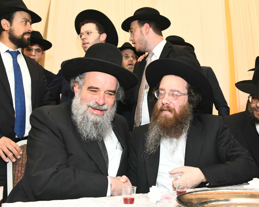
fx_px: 245
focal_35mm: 32
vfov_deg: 45.8
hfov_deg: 55.6
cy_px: 102
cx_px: 138
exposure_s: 1/125
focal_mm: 28
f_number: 5.6
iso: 2000
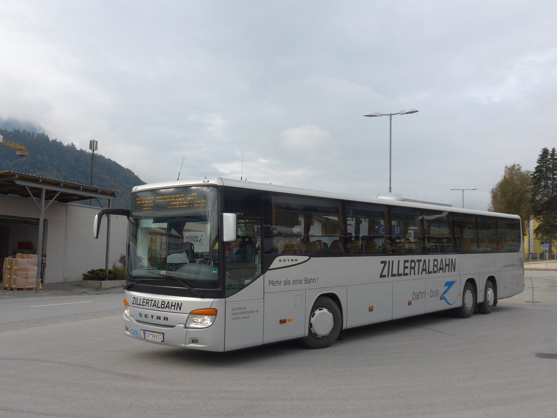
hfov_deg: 51.4
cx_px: 278
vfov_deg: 39.7
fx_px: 579
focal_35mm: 36
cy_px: 209
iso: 80
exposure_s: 1/640
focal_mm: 7.5
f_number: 2.8
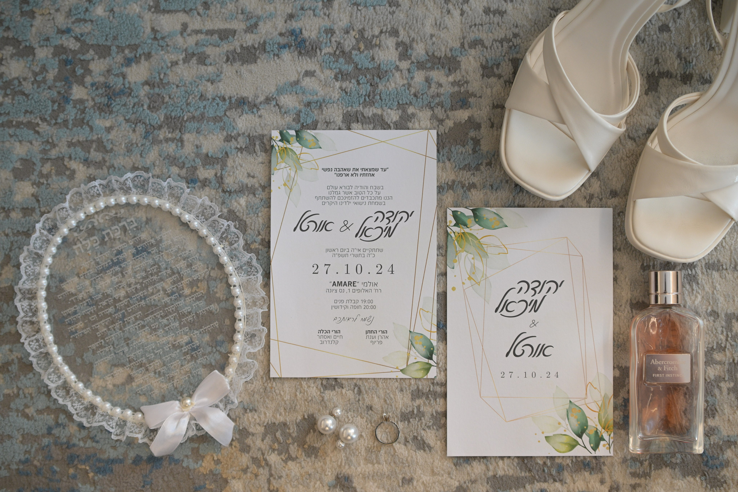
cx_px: 369
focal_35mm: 70
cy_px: 246
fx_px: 1435
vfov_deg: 19.5
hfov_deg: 28.8
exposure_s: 1/200
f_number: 3.5
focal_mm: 70
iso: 640
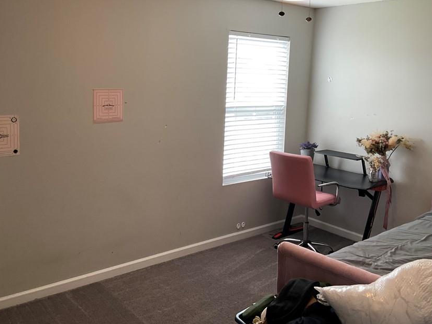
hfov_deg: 51.2
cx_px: 188
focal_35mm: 36
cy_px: 125
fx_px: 449
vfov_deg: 39.4
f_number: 1.8
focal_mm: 3
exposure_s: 1/60
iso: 50
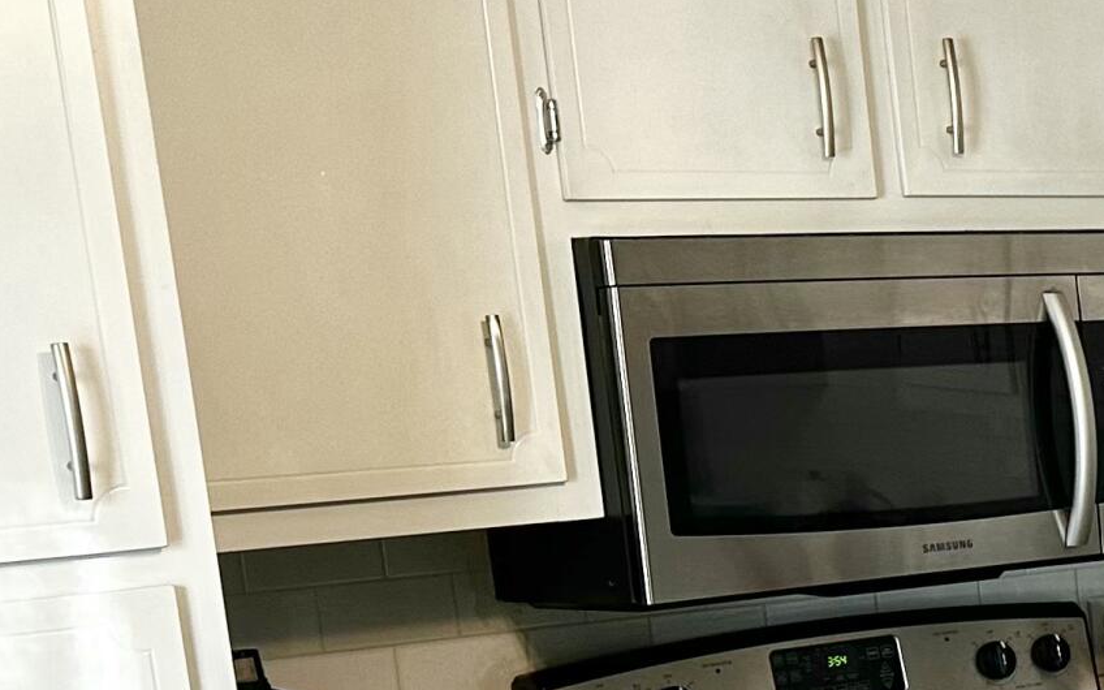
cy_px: 811
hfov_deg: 19.2
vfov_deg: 14.1
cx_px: 1802
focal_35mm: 90
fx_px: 2708
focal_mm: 6.86
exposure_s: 1/60
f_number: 1.78
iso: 160
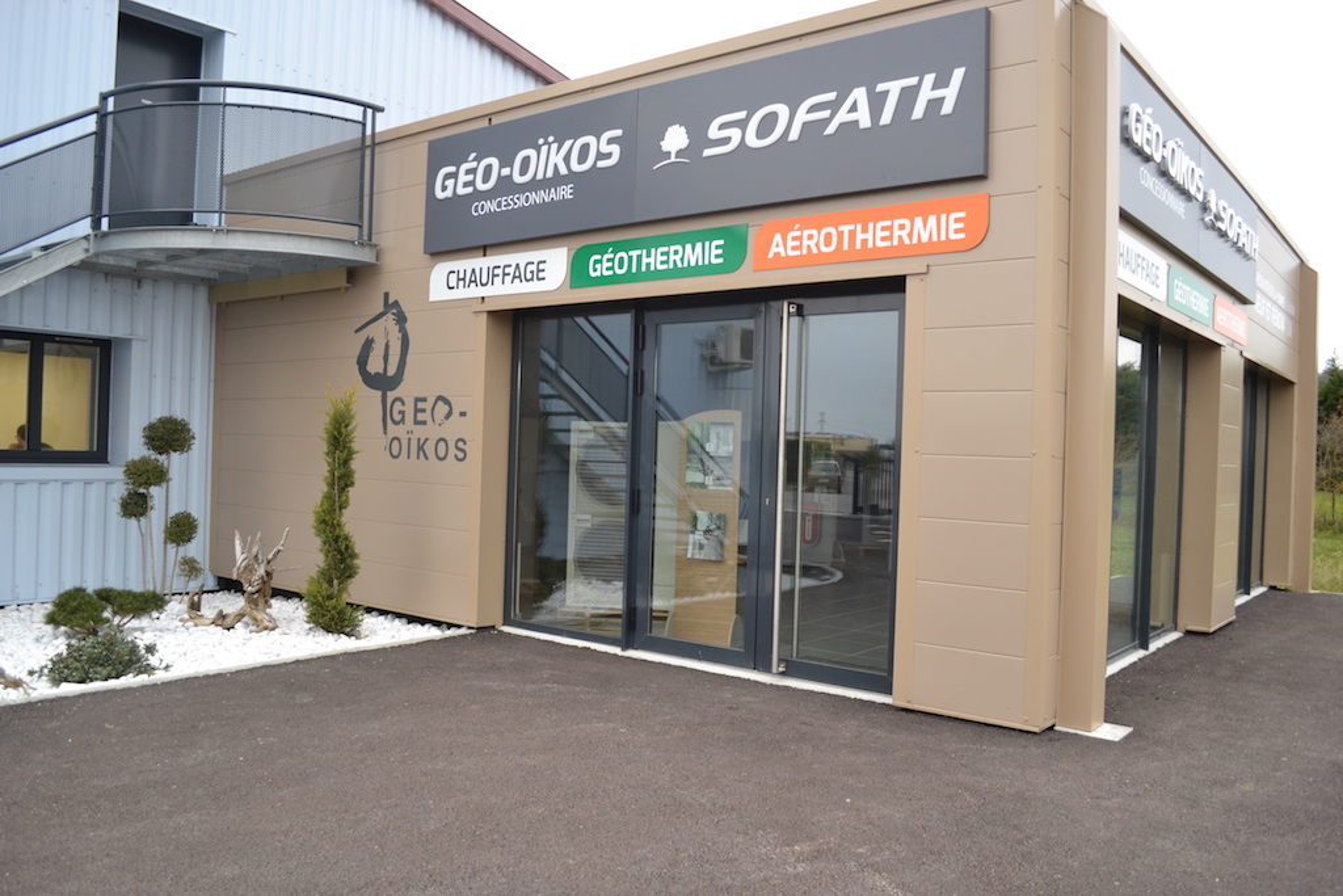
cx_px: 672
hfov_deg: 67.4
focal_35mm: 27
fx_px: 1007
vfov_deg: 47.9
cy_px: 448
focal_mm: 18
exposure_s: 1/80
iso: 400
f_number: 4.5
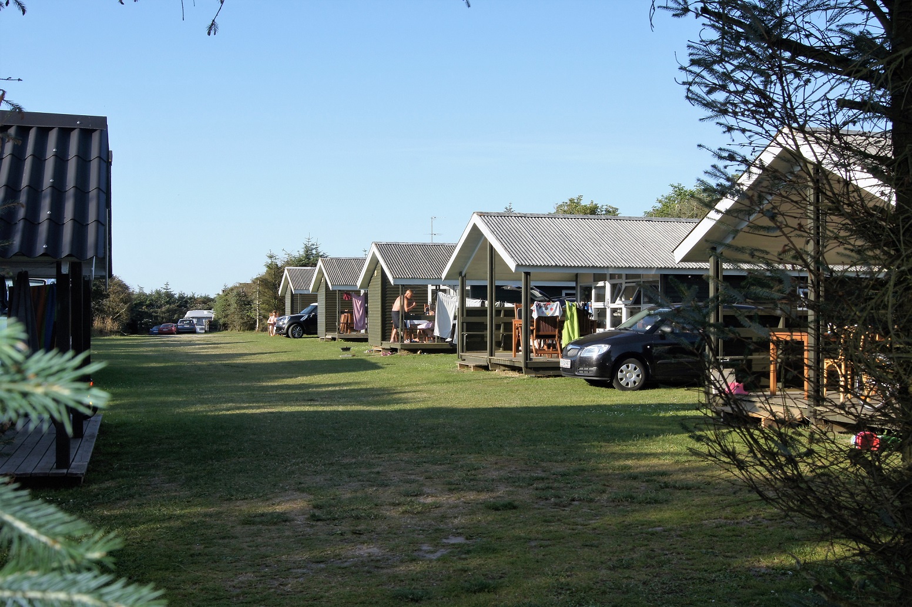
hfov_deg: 49.6
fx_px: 987
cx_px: 456
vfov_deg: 34.2
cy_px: 304
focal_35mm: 39
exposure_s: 1/100
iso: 100
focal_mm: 26
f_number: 13
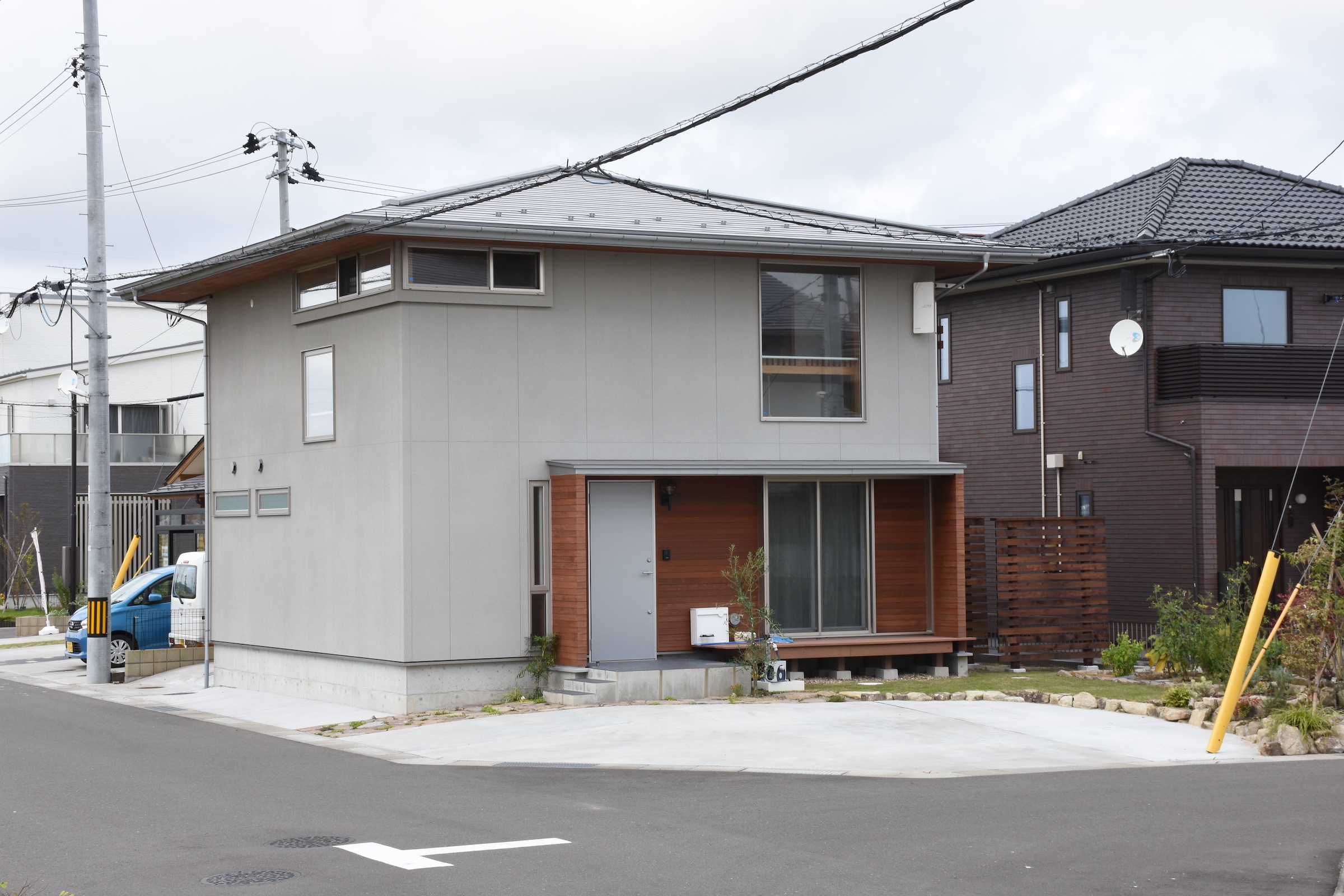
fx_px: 2352
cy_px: 448
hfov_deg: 31.9
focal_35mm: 63
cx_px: 672
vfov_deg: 21.6
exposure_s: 1/100
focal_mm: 42
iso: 250
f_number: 11
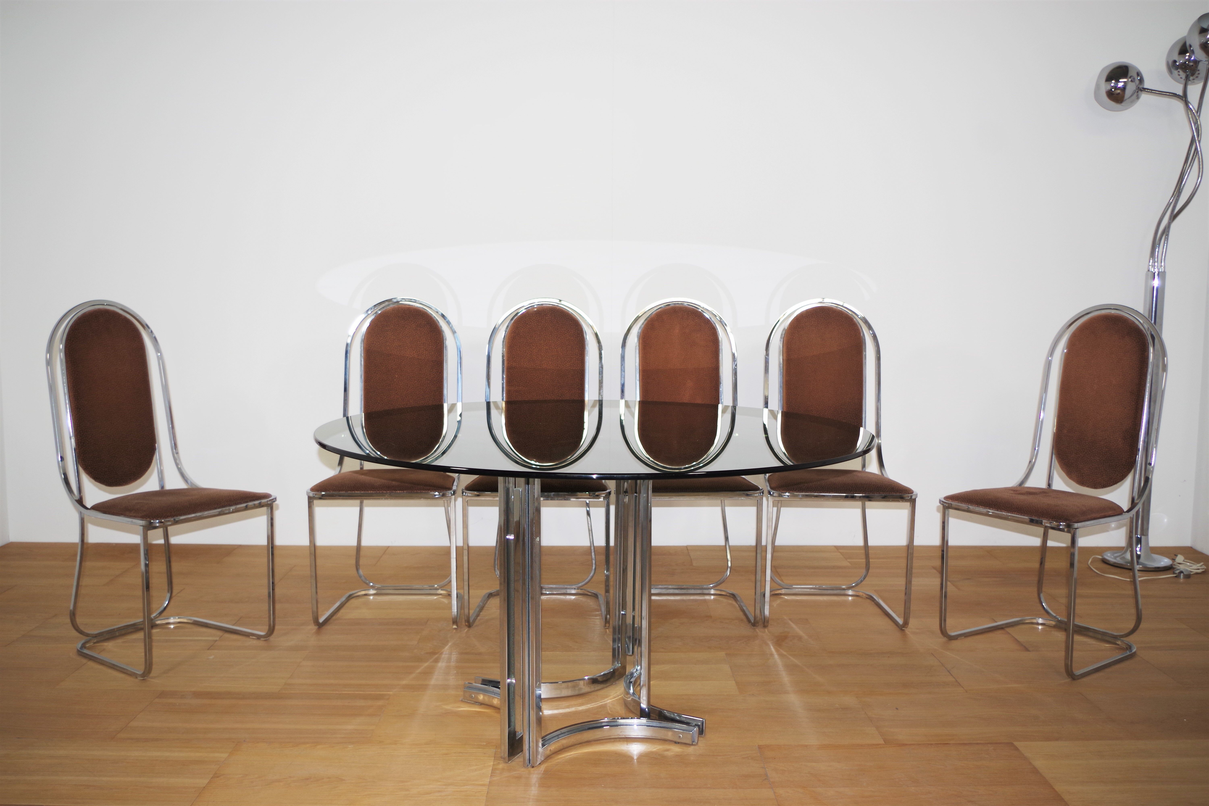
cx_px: 604
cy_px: 403
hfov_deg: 55.8
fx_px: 1142
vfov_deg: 38.9
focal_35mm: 34
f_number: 4
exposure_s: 1/60
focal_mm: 23.13
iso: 200
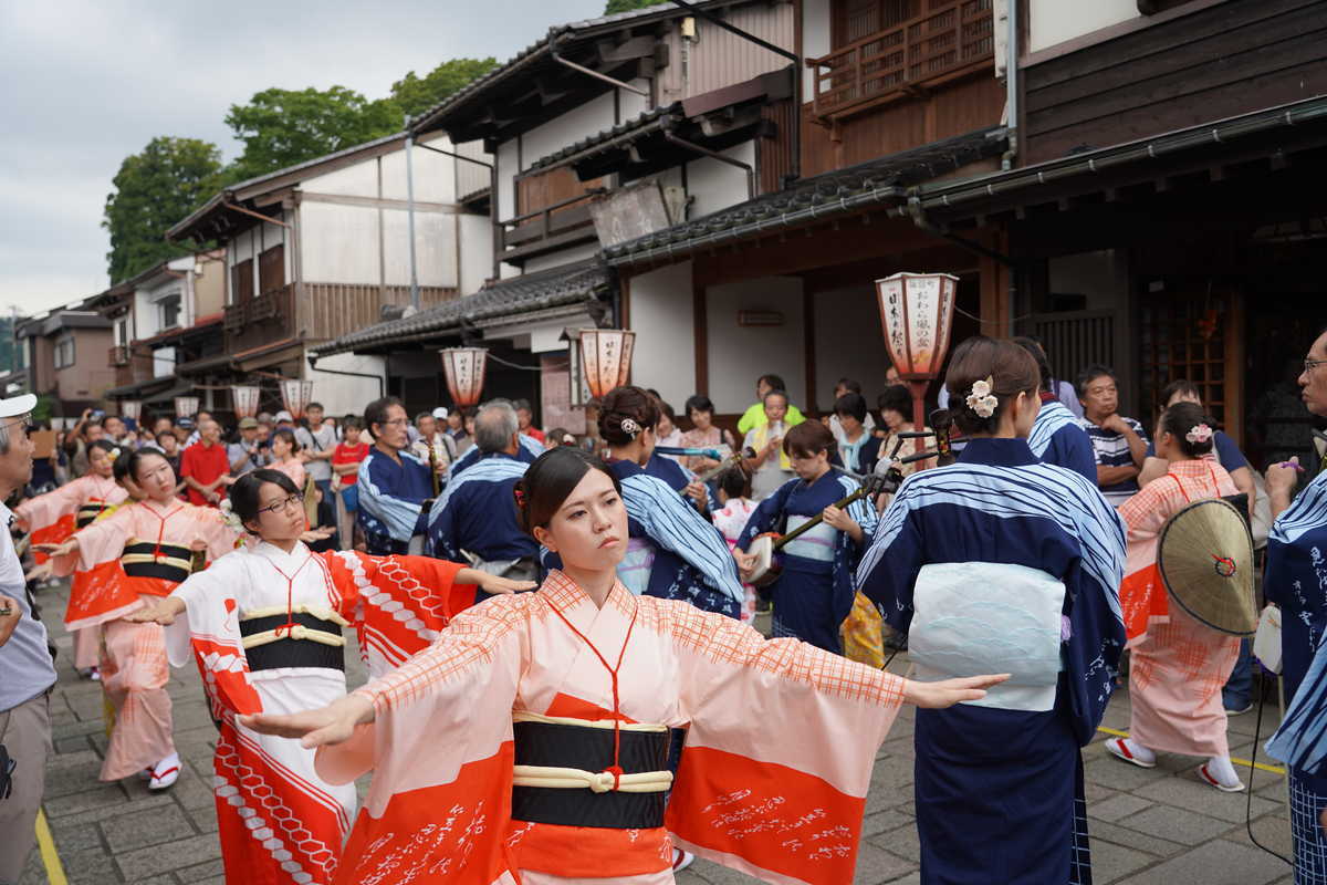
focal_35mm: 30
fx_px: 1106
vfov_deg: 43.6
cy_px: 442
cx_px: 664
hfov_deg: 61.9
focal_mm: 30
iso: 100
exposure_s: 1/160
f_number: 4
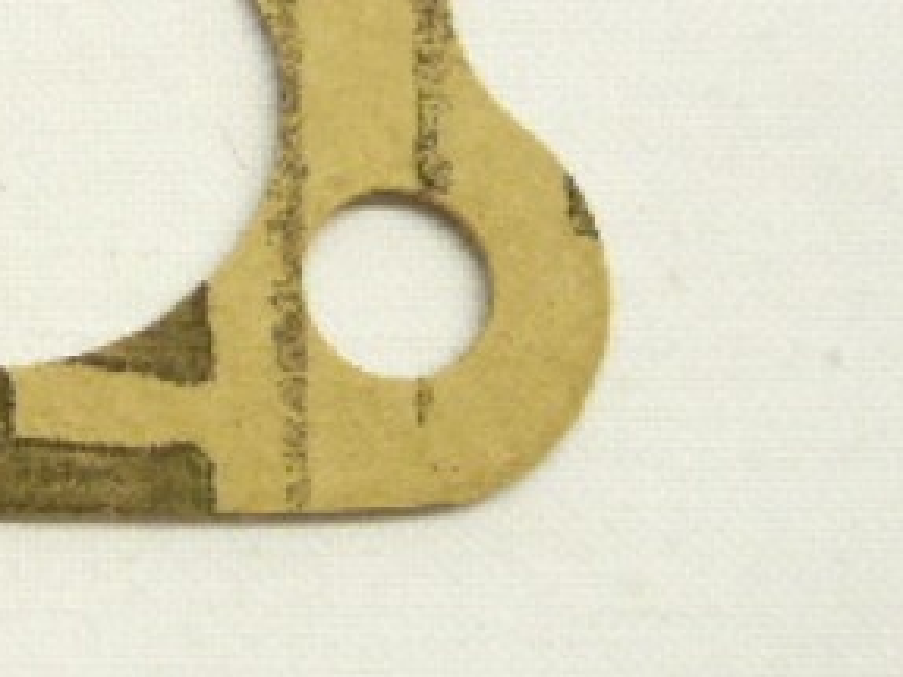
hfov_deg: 18.6
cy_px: 0
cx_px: -170
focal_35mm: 100
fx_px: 2608
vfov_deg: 14.5
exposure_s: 1/30
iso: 100
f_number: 2.8
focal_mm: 4.6
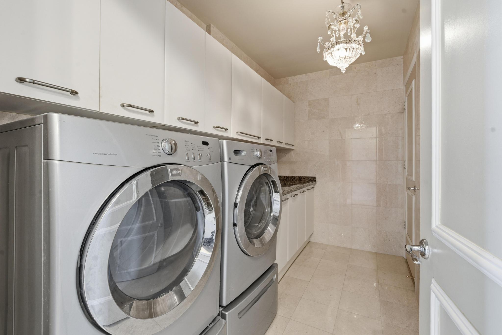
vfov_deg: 73.7
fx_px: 223
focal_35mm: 16
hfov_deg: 96.7
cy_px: 168
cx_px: 251
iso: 200
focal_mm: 16
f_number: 9
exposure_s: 1/5
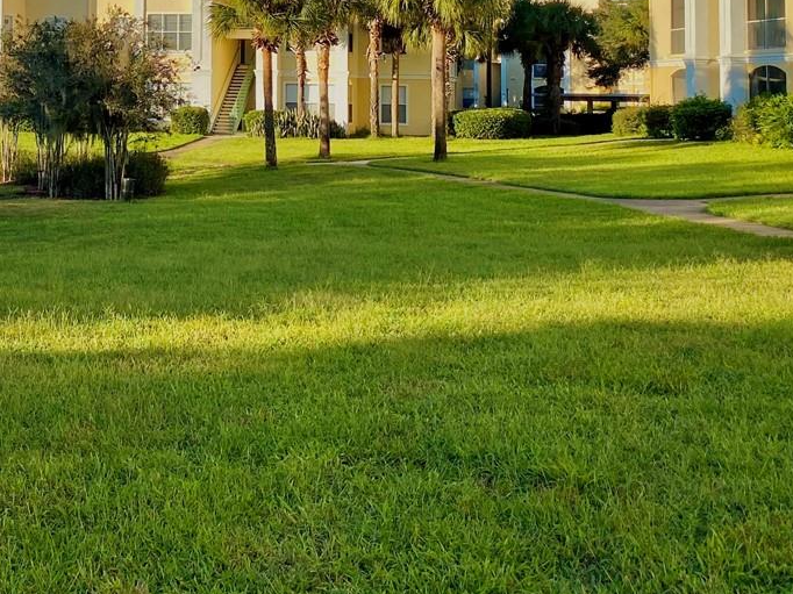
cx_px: 110
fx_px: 1397
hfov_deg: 30.6
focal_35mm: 61
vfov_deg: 23.0
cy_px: -6
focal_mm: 4.25
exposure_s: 1/1927
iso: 32
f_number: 1.8
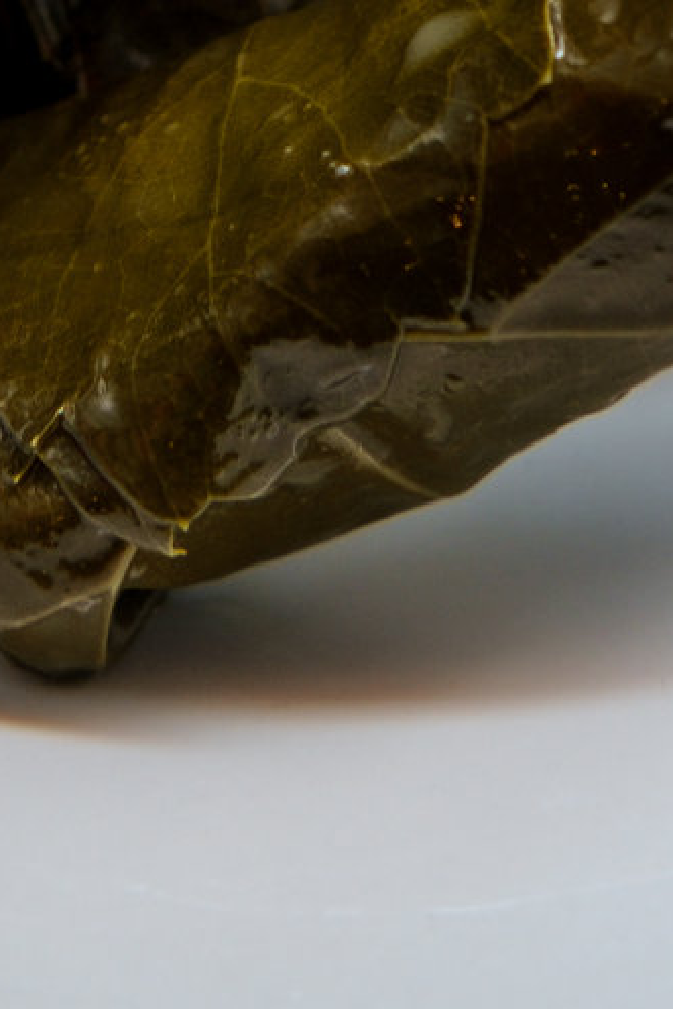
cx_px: 168
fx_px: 4791
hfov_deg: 8.0
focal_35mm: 171
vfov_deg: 11.6
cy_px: -423
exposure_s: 1/125
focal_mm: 35
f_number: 5.6
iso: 200
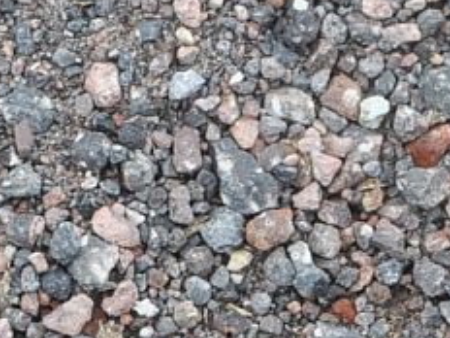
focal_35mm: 606
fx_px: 7874
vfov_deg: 2.4
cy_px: 642
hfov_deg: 3.2
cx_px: -720
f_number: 16
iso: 400
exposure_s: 1/125
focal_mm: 75
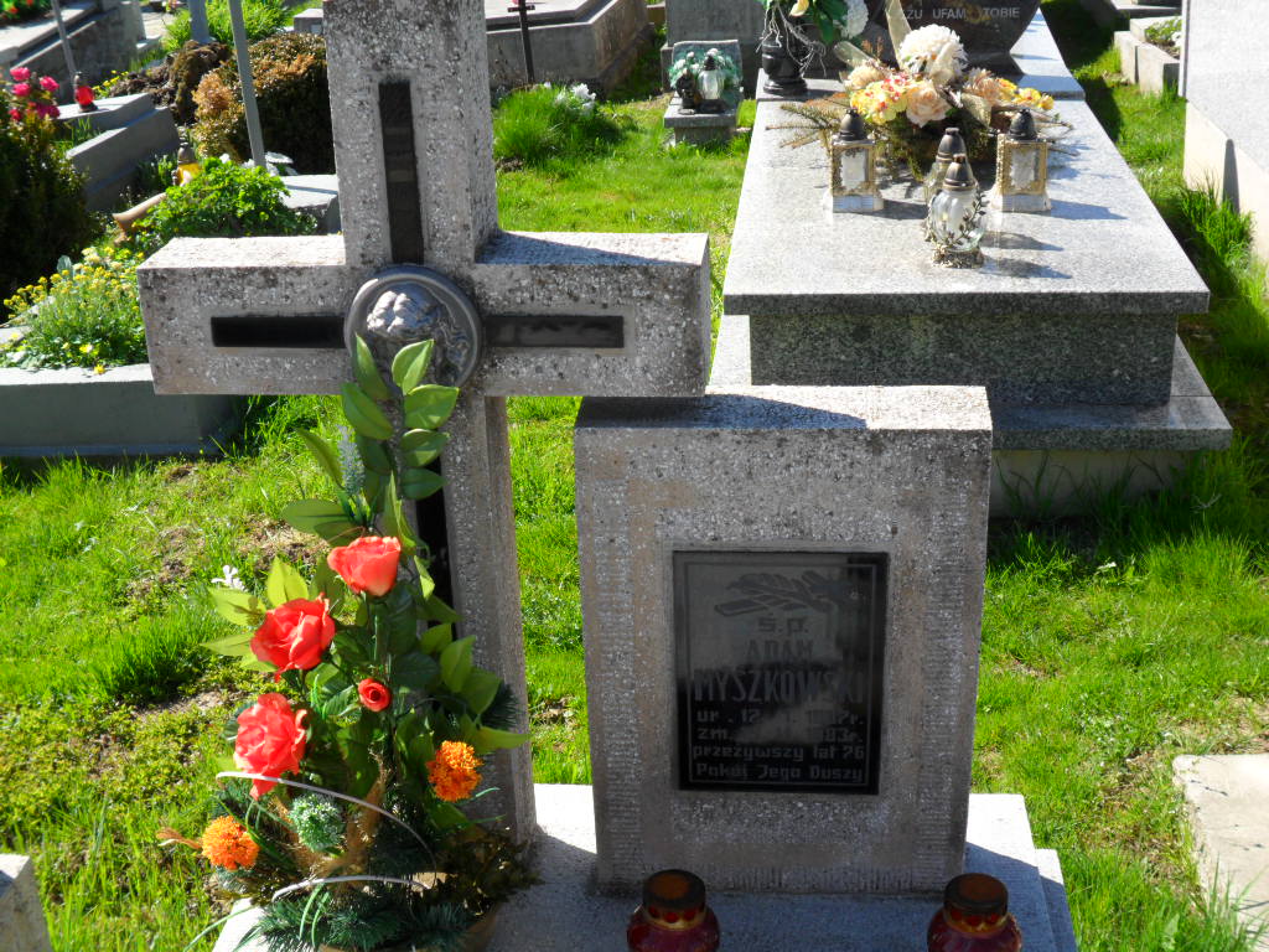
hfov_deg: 42.9
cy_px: 476
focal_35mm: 44
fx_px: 1613
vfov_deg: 32.9
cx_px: 634
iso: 100
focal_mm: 7.8
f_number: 4.5
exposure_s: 1/350
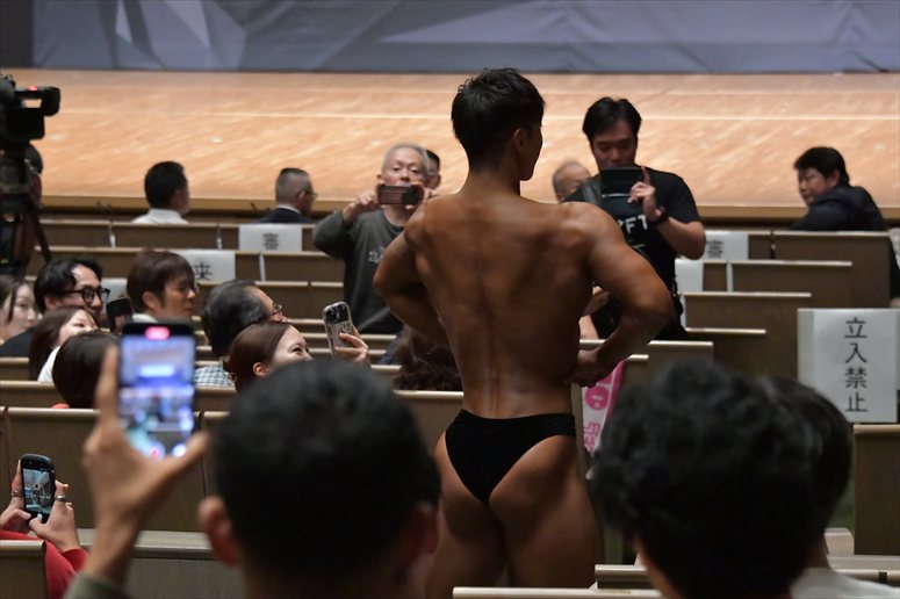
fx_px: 3923
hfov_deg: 13.1
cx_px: 450
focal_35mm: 157
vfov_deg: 8.7
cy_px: 300
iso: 14400
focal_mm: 105
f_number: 5.6
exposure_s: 1/400
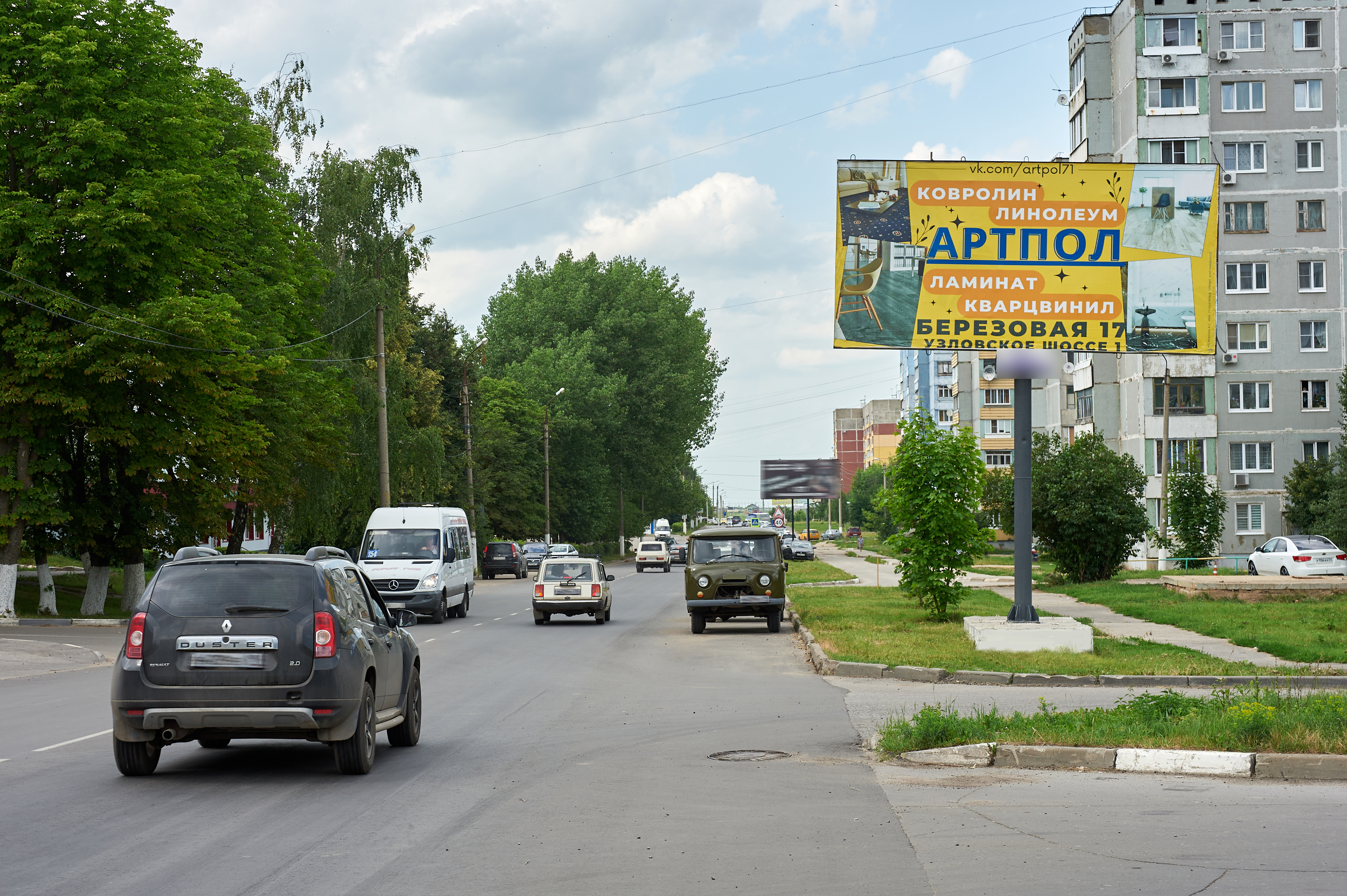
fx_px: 2318
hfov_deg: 32.4
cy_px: 448
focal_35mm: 62
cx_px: 674
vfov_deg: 21.9
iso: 200
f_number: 8
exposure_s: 1/250
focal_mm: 62
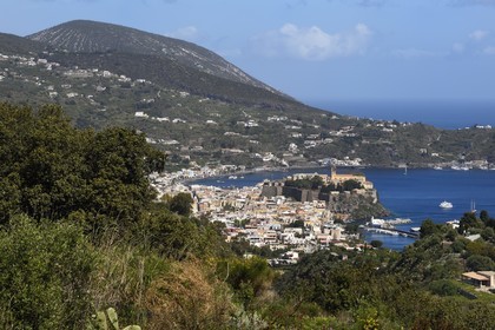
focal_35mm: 100
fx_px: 1375
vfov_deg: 13.7
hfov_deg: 20.4
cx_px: 248
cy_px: 165
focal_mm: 100
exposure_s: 1/250
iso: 200
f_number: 14
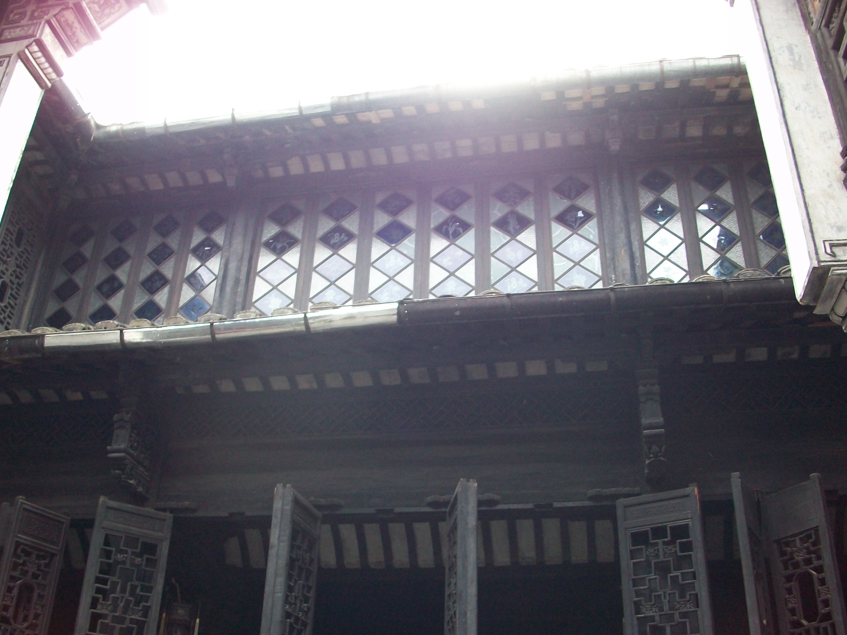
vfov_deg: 40.7
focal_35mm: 35
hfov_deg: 52.6
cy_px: 314
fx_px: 856
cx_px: 419
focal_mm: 5.7
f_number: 2.8
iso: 120
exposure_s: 1/60
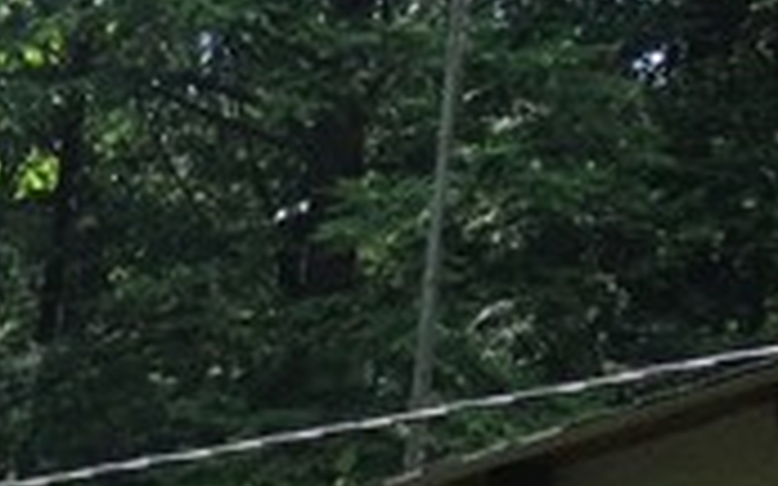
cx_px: -1363
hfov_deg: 8.4
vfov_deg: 5.7
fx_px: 4663
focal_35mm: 220
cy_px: 1292
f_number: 2.4
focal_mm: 4.28
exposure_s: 1/325
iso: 50
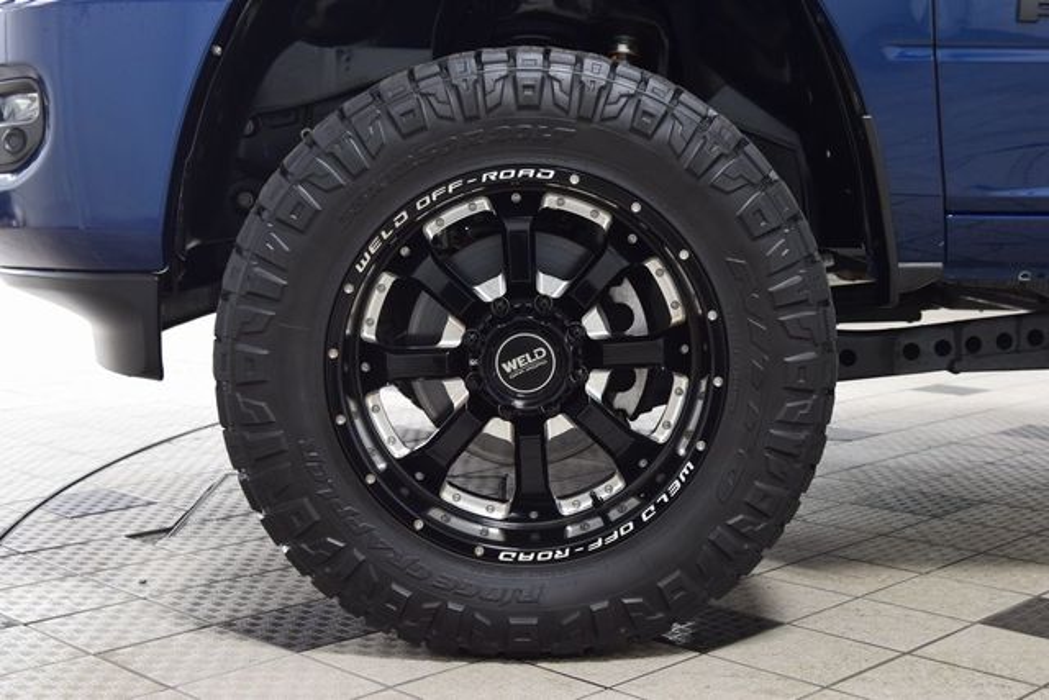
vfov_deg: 26.5
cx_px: 524
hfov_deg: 38.9
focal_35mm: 51
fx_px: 1486
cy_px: 350
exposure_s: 1/15
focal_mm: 34
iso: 1100
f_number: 6.3
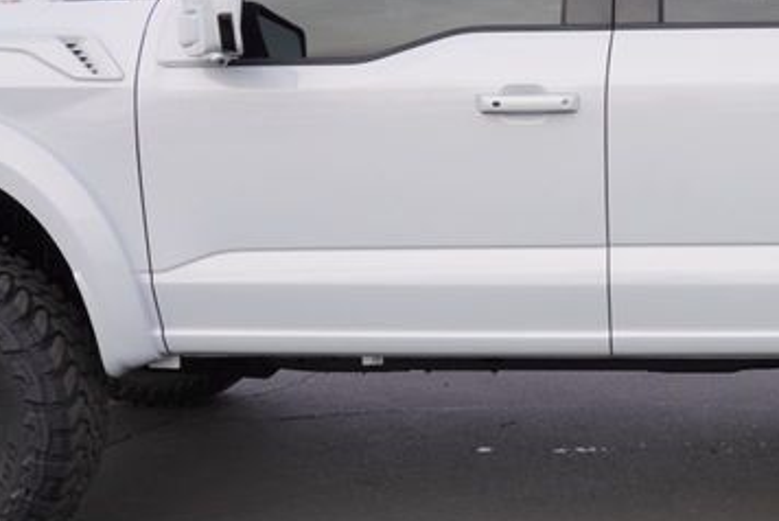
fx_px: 1494
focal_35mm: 69
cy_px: 245
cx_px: 683
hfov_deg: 28.2
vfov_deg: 19.8
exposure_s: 1/100
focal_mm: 16
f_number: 6.3
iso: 100
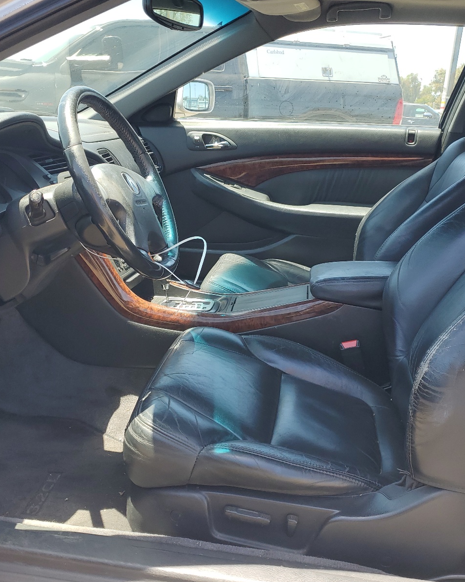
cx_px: 227
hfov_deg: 43.3
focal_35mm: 34
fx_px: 585
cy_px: 291
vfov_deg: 52.8
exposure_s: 1/455
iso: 50
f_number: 1.5
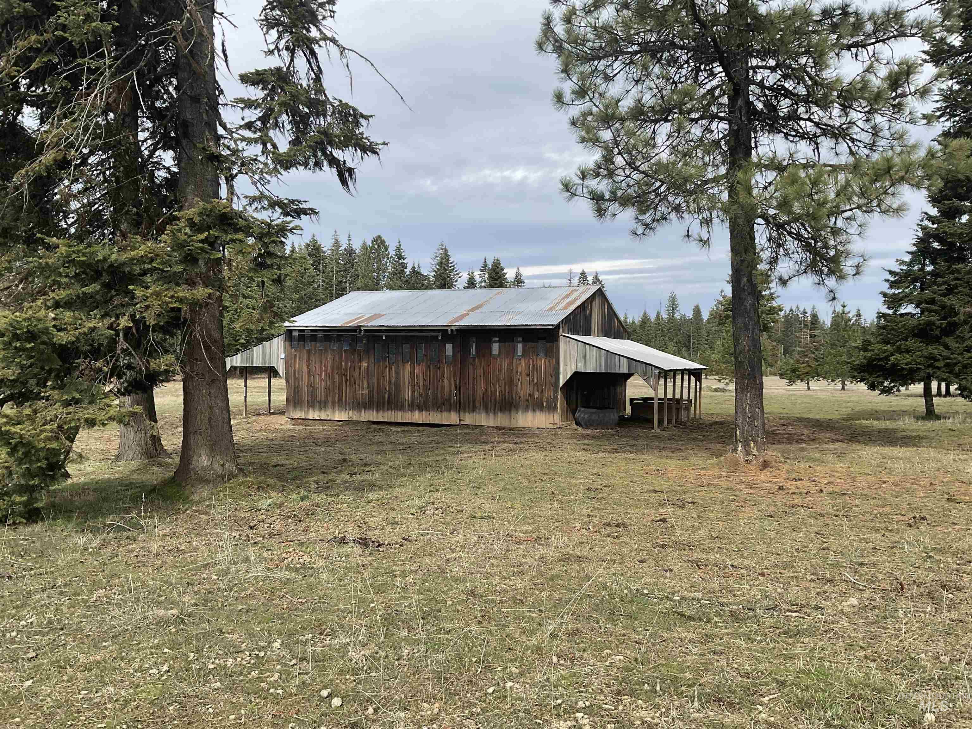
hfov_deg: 61.7
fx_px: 814
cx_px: 486
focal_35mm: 29
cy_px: 364
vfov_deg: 48.2
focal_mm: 3
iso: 16
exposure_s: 1/1534
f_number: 1.8
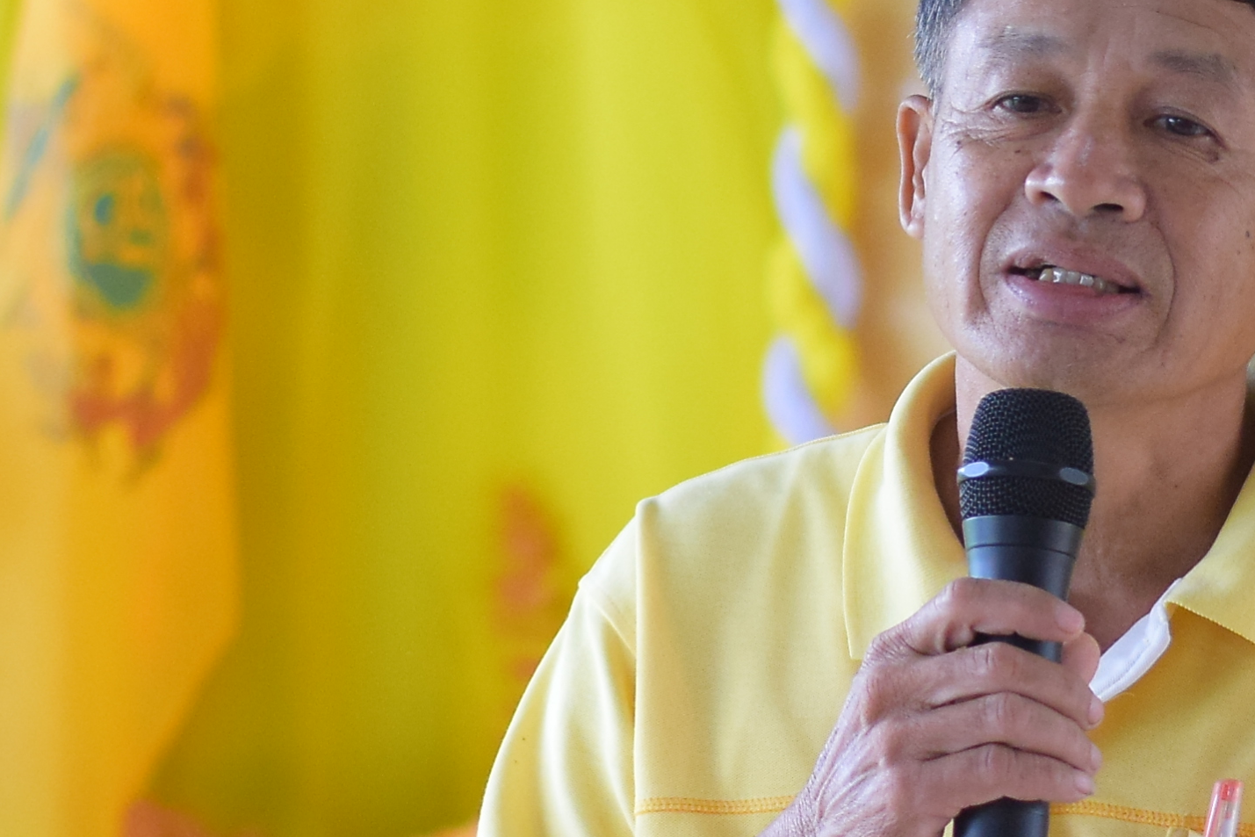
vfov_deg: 5.8
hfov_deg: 8.7
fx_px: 8227
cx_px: 820
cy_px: 415
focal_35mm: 236
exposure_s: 1/1000
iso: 1000
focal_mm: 50
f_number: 1.8
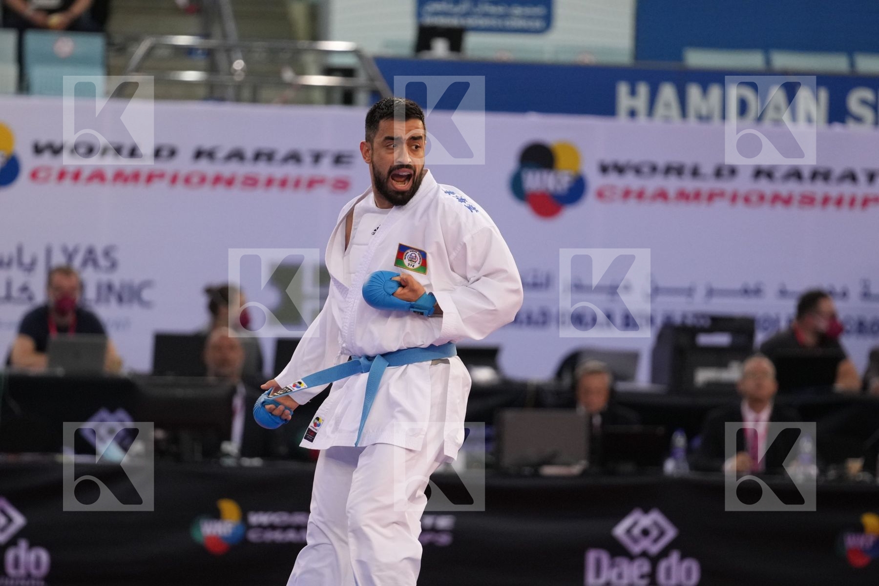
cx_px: 440
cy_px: 293
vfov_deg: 4.6
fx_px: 7324
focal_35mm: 300
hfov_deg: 6.9
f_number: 2.8
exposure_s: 1/1000
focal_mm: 200
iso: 2500
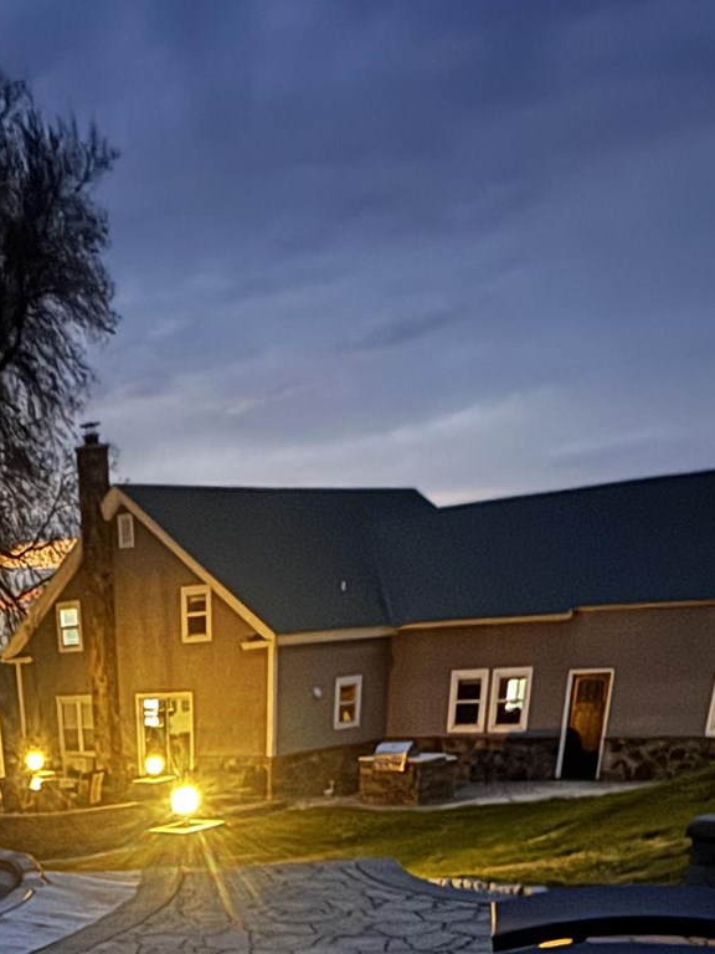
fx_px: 1157
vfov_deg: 30.7
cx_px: 84
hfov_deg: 32.8
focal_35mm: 42
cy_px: 1342
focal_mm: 2.22
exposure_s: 1/4
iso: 1600
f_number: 2.2
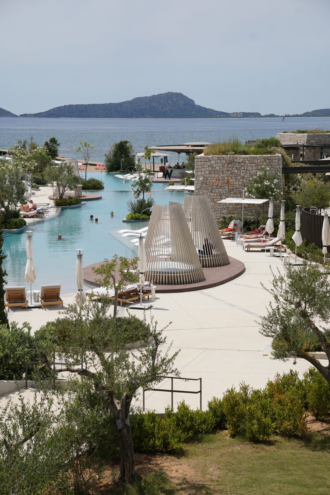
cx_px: 165
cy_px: 248
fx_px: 901
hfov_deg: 20.8
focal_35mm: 66
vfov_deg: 30.7
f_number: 7.1
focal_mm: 43.7
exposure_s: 1/640
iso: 125
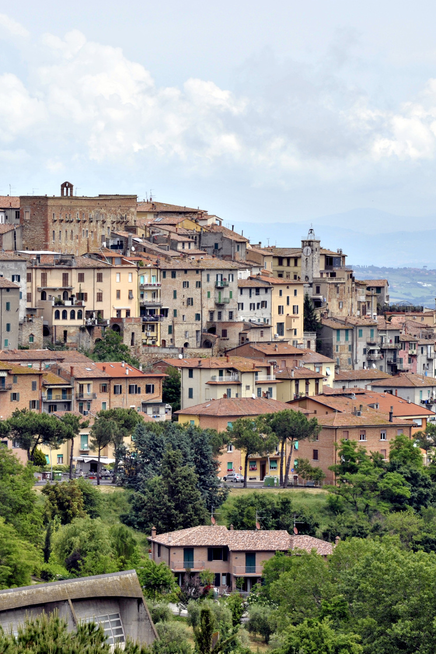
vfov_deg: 9.8
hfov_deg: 6.5
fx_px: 3834
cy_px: 327
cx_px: 103
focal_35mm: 211
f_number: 11
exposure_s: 1/500
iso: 400
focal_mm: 140
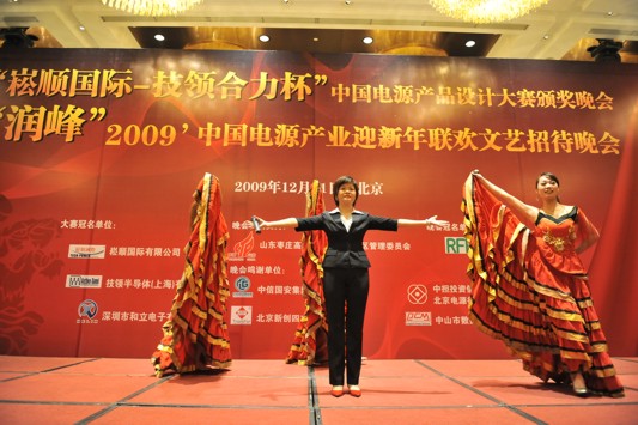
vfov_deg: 53.1
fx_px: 425
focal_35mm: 24
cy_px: 212
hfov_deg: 73.8
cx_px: 319
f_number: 2.8
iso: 2000
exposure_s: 1/100
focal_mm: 24
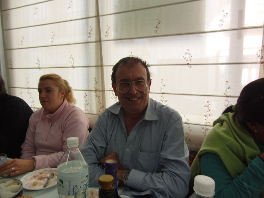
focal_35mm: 24
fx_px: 183
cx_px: 132
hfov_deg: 71.6
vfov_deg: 56.8
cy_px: 99
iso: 100
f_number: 3.2
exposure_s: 1/60
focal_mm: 4.3
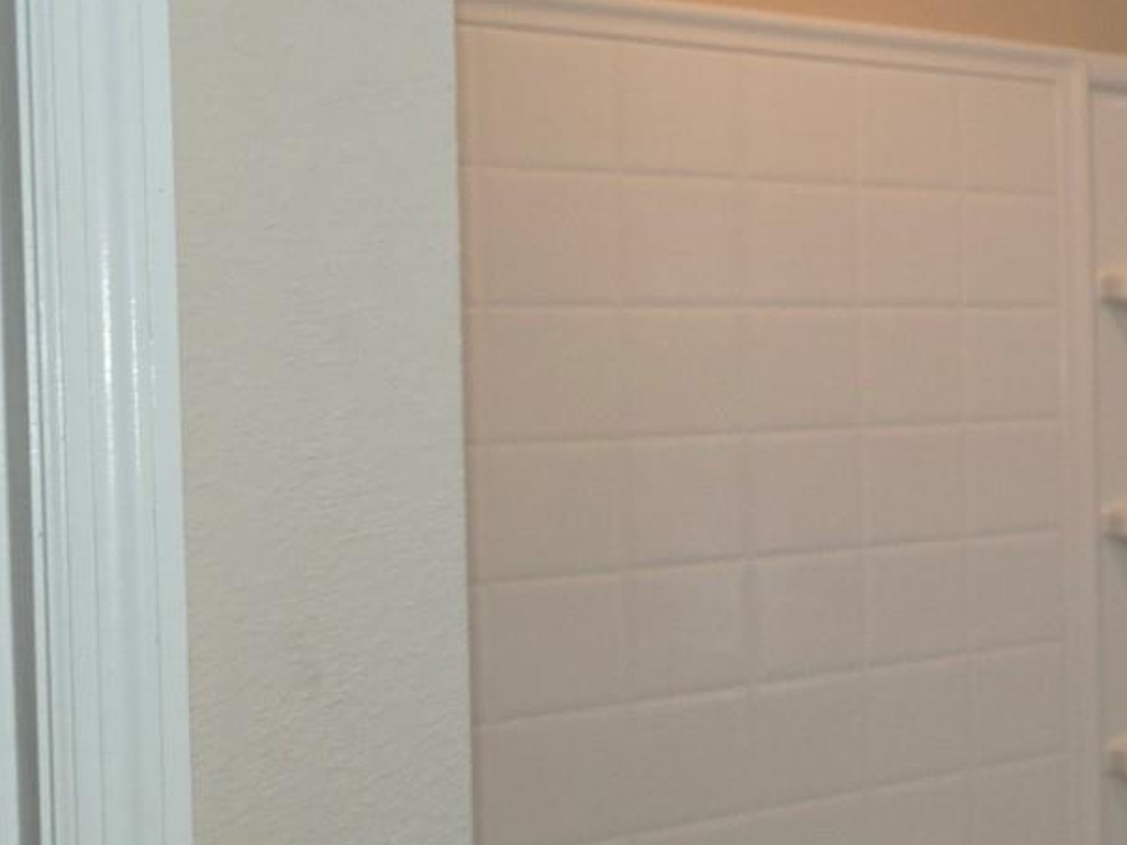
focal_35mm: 61
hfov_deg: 26.7
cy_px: 363
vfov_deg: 24.0
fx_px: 1986
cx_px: 1475
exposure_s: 1/60
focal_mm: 6.3
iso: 100
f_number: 1.7
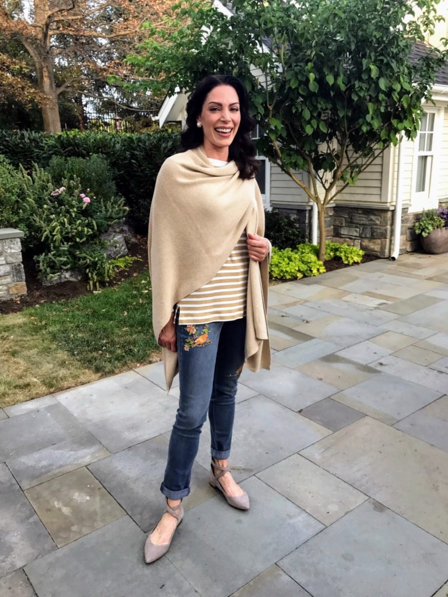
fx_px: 483
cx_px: 224
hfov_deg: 49.7
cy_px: 298
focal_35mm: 28
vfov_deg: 63.4
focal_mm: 3.99
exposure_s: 1/120
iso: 40
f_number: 1.8
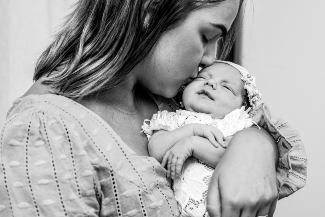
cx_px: 209
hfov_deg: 27.2
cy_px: 106
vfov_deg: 18.4
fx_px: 668
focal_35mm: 74
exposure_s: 1/250
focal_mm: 50
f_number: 3.5
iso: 250
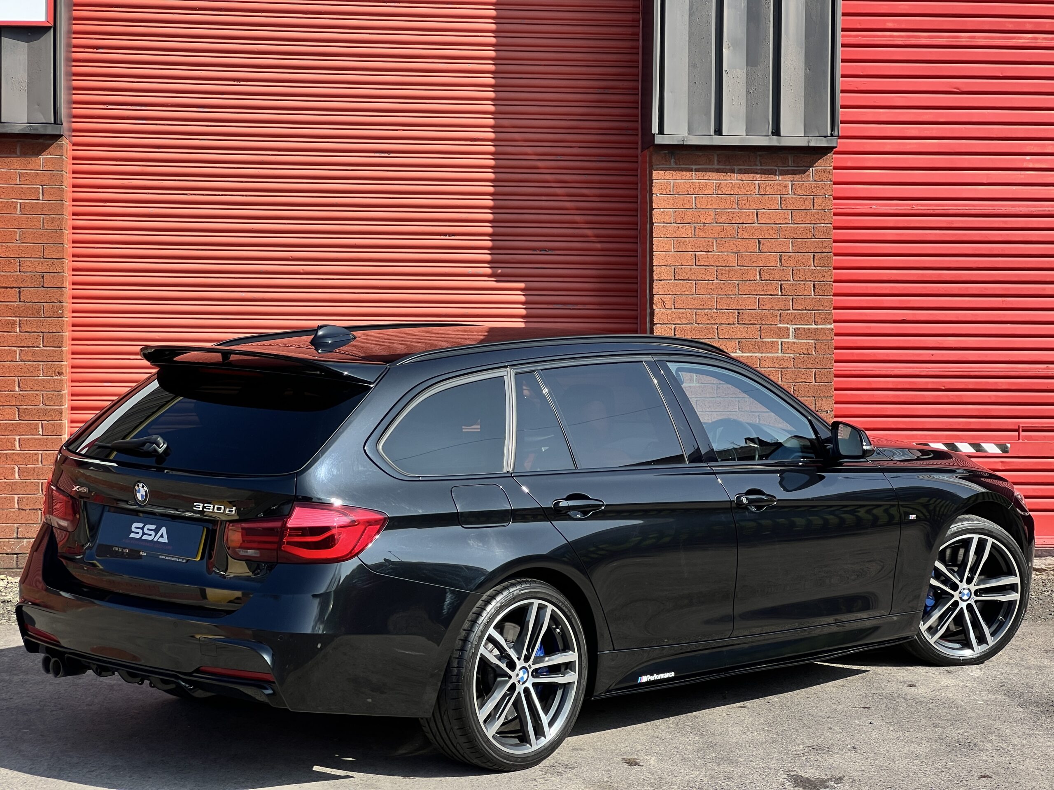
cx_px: 527
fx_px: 2345
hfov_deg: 25.3
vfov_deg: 19.1
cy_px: 395
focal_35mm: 77
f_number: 2.8
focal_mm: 9
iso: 32
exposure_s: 1/508
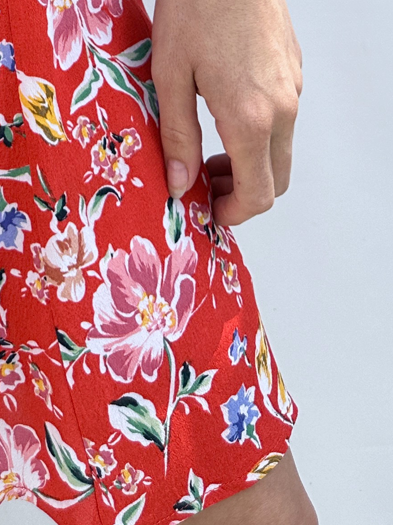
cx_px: -93
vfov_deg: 19.3
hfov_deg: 16.9
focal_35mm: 83
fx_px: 1257
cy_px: -347
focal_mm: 6.86
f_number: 1.78
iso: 80
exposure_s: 1/541
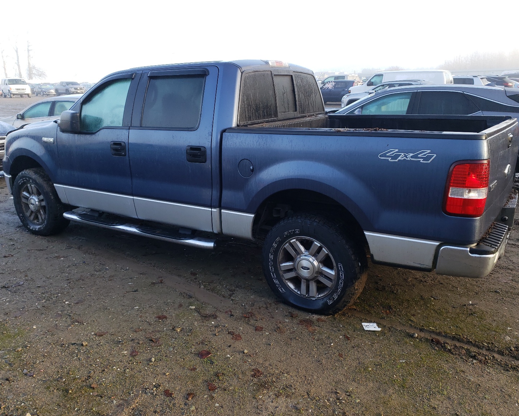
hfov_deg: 62.2
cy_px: 212
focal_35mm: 28
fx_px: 430
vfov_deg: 51.5
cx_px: 258
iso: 50
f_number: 1.5
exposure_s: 1/278
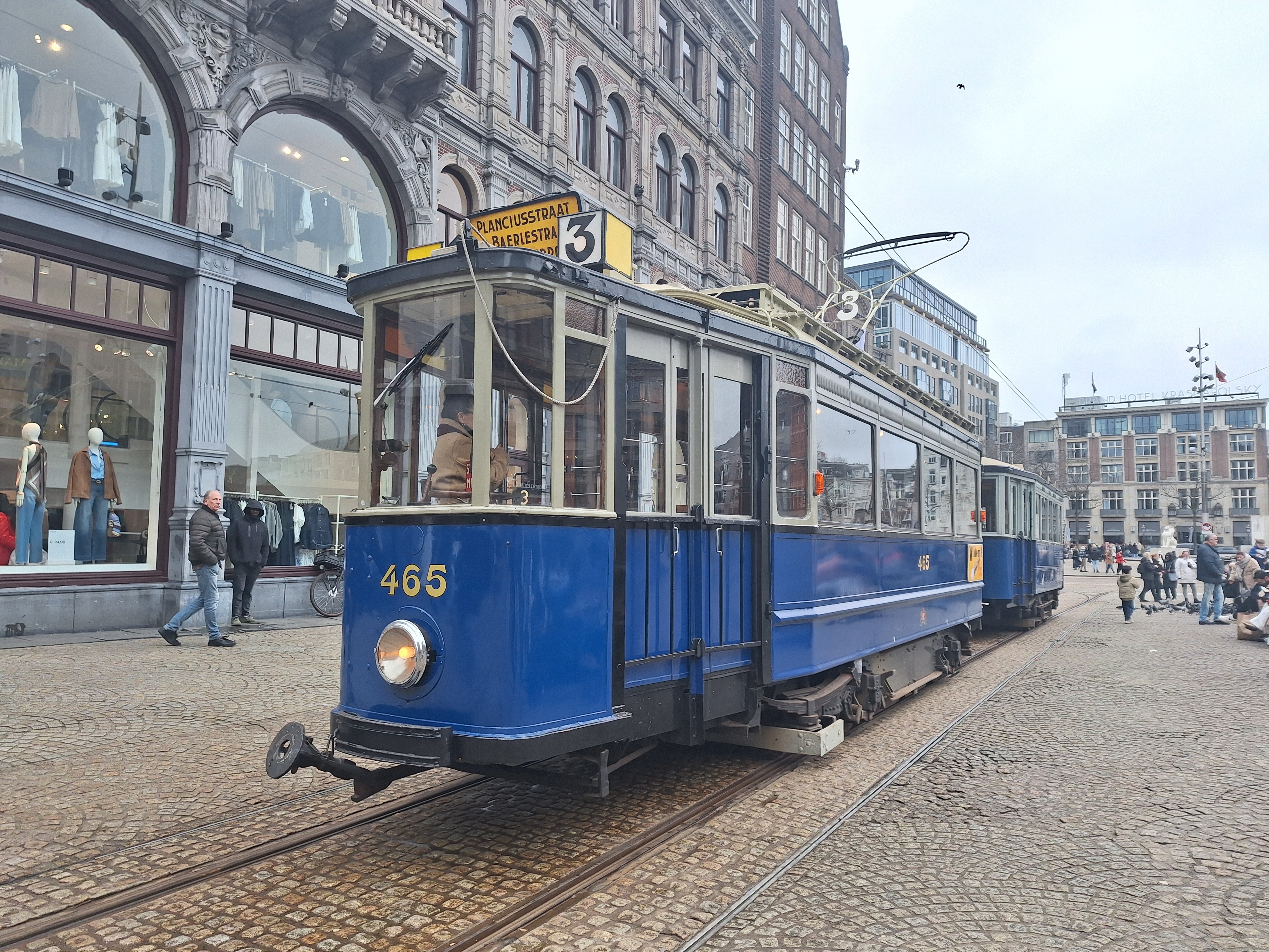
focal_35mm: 23
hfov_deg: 73.9
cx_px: 634
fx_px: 843
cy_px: 476
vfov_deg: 58.9
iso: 40
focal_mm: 5.54
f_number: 1.8
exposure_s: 1/431
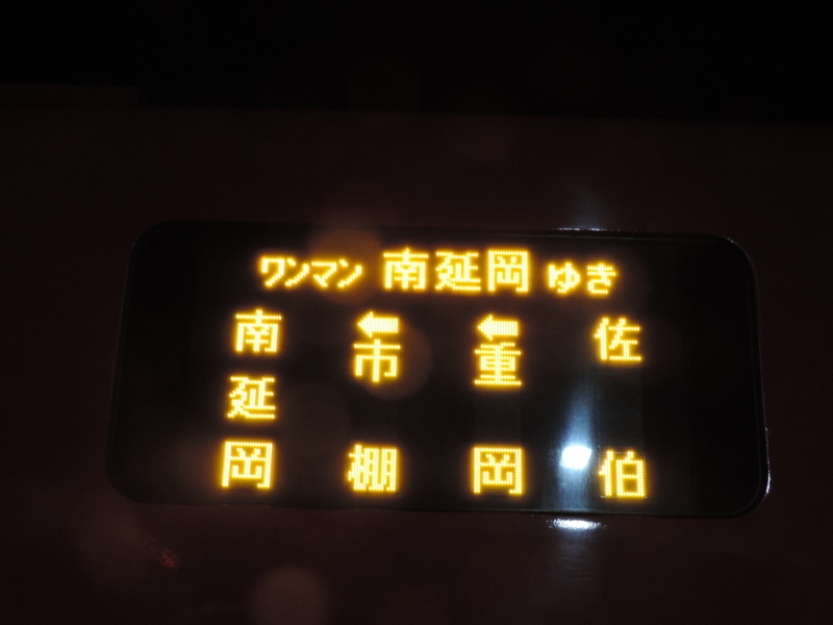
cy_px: 312
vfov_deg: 33.6
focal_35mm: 43
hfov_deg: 43.9
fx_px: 1035
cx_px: 416
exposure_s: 1/15
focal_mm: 7.6
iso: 400
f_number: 3.4
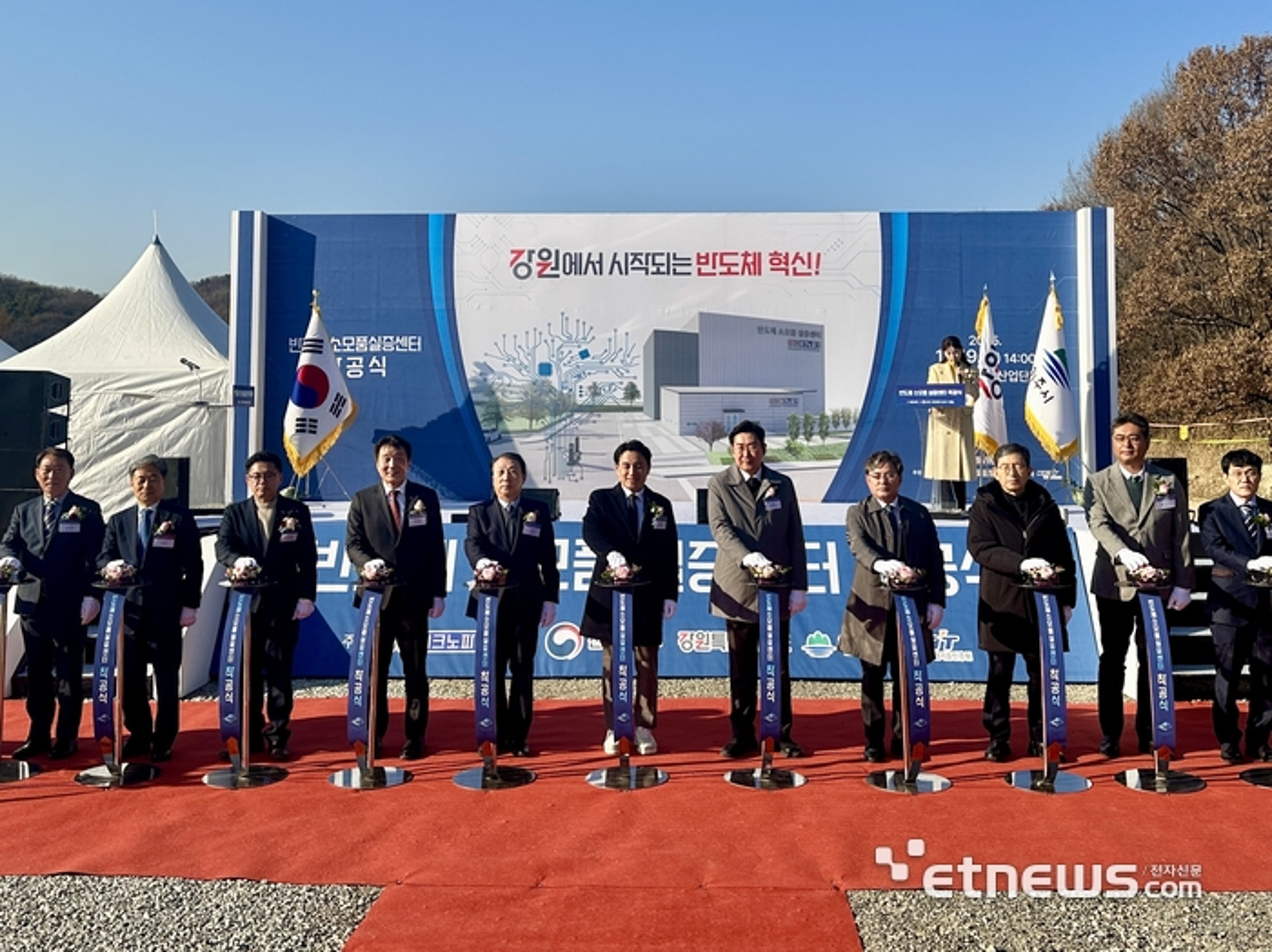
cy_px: 476
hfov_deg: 71.6
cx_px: 636
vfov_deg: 56.8
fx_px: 881
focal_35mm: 24
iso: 80
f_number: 1.78
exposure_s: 1/5000
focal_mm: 6.86
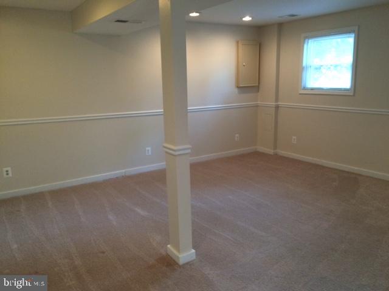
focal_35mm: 29
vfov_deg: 48.2
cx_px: 194
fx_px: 326
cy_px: 146
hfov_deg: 61.7
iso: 250
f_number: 2.2
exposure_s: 1/24
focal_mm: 4.15
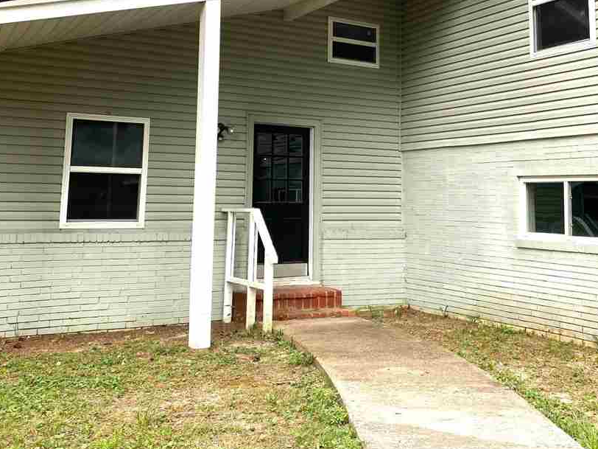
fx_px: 708
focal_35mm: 41
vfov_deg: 34.3
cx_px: 337
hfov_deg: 45.7
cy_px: 105
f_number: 1.8
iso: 32
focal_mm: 4.25
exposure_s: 1/630
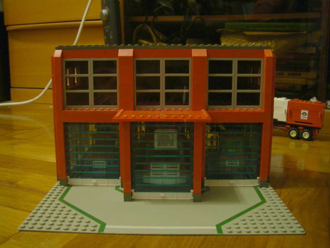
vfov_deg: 37.7
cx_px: 165
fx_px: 362
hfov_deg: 49.0
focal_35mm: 38
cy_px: 124
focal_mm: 6.3
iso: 80
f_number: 3.3
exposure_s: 1/4
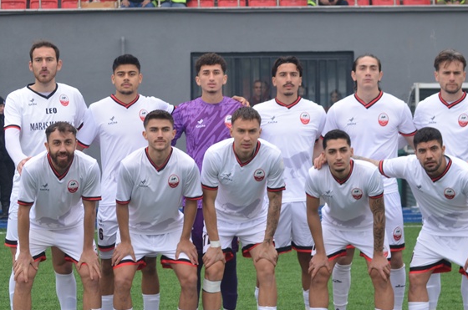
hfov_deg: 15.0
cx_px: 216
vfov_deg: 10.0
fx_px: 1775
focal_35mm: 137
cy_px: 193
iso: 200
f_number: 5.6
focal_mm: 55
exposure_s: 1/125
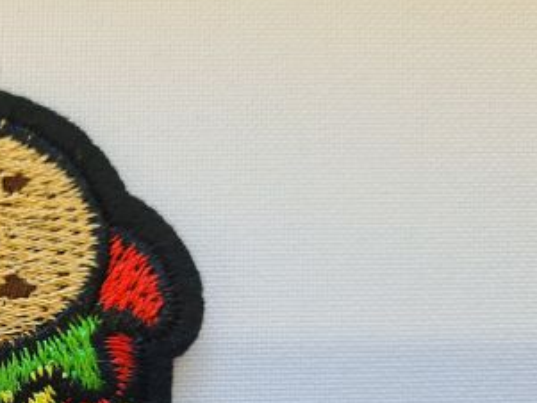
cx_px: -114
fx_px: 1071
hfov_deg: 25.2
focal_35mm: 69
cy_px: 391
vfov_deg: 20.7
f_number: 1.8
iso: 100
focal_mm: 5.4
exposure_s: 1/100
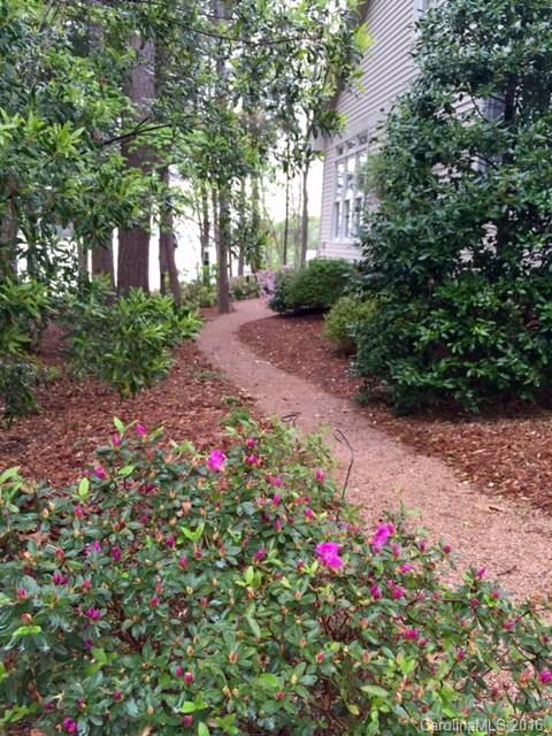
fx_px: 617
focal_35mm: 29
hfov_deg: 48.2
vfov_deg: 61.7
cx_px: 276
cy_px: 368
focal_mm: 4.15
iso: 32
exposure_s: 1/30
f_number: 2.2
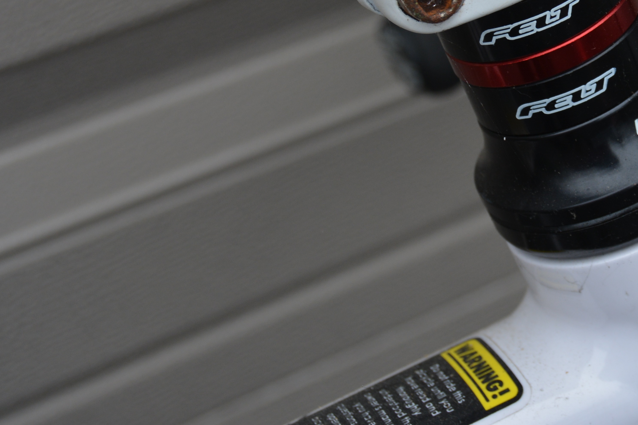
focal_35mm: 115
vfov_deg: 11.8
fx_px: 2038
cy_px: 13
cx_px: 596
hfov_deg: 17.5
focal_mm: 38
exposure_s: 1/160
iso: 200
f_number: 6.3
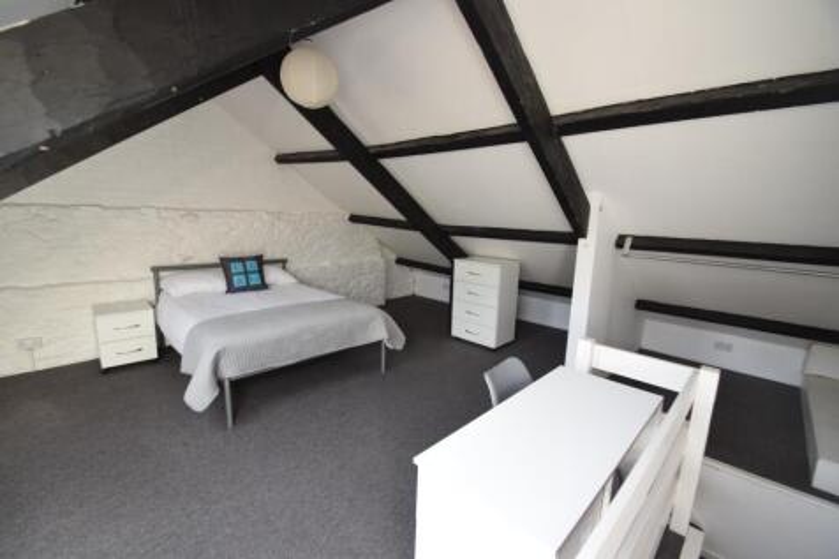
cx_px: 420
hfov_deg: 100.4
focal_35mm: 15
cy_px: 280
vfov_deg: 77.3
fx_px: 349
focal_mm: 10
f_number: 5
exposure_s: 1/100
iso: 800
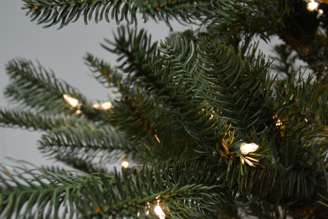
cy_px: 139
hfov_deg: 30.5
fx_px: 601
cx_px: 172
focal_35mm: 66
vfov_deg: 20.6
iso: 720
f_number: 4.2
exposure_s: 1/60
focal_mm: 30
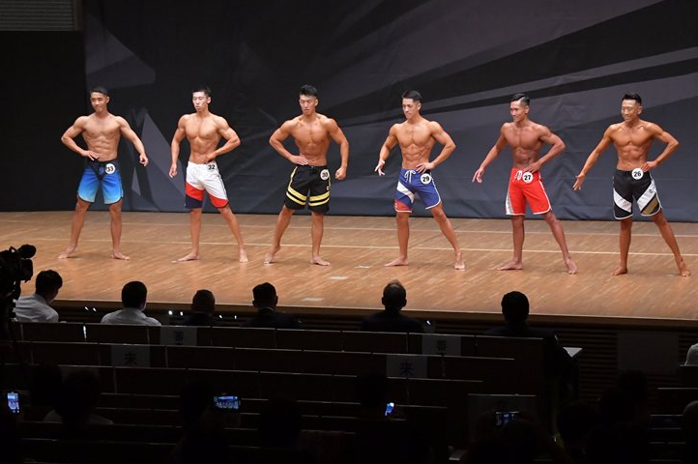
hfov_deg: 17.7
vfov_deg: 11.8
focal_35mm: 116
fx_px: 2247
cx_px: 373
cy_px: 223
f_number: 5.6
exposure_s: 1/400
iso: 6400
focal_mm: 72
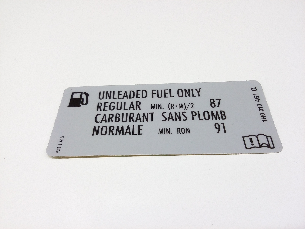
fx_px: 282
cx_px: 152
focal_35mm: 32
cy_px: 114
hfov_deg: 56.8
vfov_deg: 44.2
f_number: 2.4
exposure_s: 1/20
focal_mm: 3.4
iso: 160
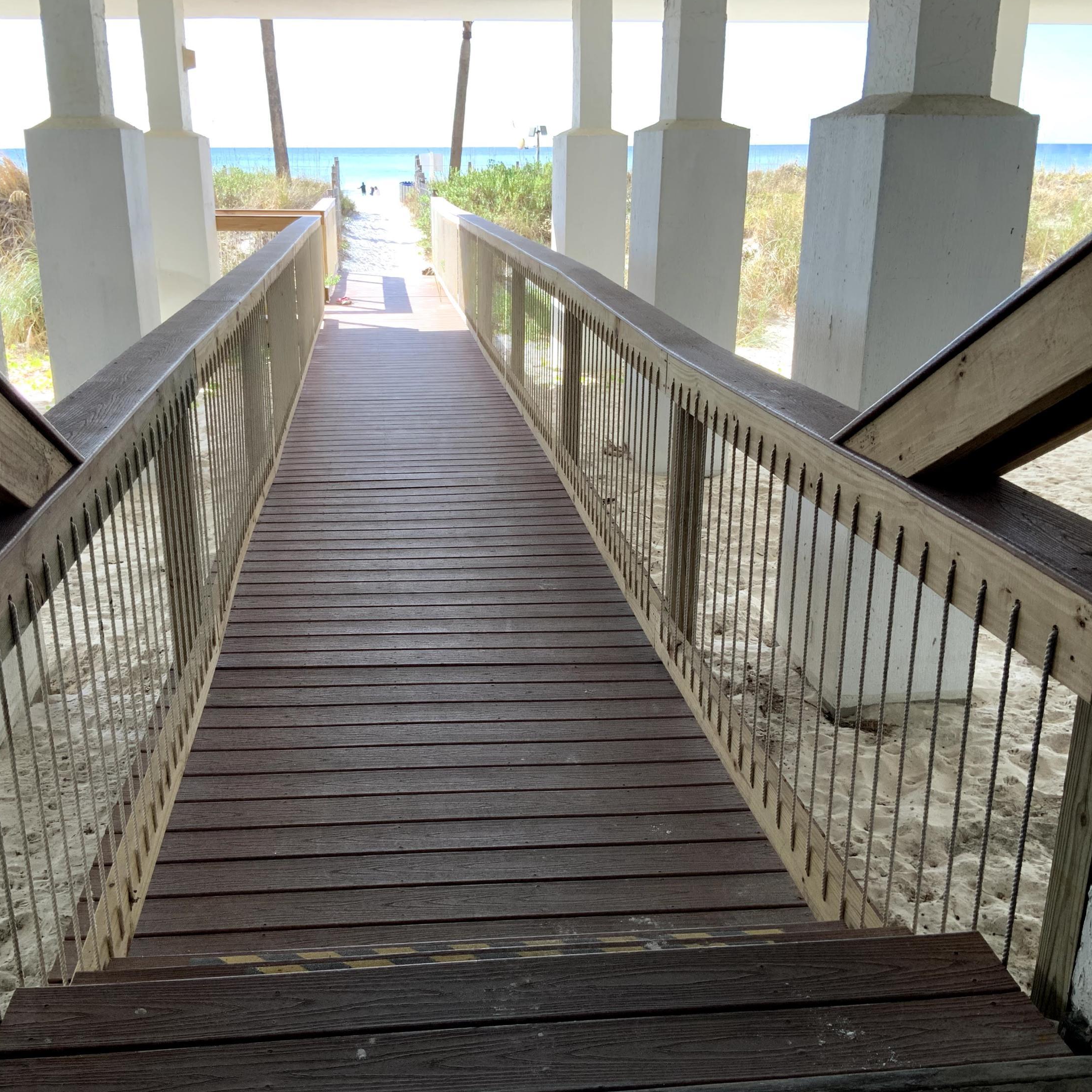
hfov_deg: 47.2
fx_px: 1249
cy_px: 554
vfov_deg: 47.2
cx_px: 504
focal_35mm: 35
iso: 16
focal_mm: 3
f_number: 1.8
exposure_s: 1/193
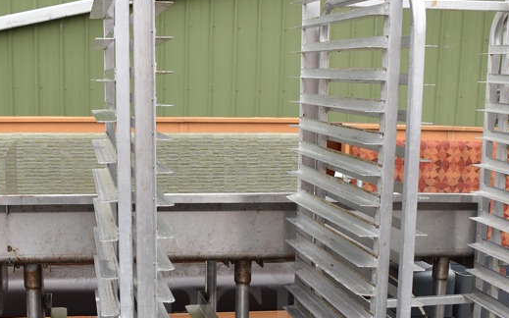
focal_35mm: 62
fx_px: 858
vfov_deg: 20.4
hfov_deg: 33.0
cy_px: 311
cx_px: 225
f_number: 5.6
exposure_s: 1/250
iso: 220
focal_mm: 23
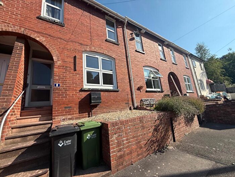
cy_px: 88
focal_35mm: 14
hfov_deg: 102.1
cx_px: 118
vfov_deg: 85.7
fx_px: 95
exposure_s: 1/1464
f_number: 2.2
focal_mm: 2.22
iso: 50
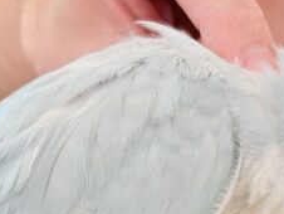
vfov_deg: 9.9
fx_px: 1207
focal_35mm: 147
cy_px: 278
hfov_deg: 13.4
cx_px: 210
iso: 50
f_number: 1.6
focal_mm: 5.96
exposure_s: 1/50
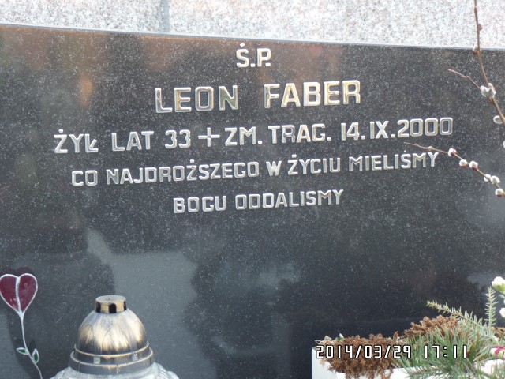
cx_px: 252
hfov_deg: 21.1
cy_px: 190
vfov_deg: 15.9
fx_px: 1357
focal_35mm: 93
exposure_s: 1/45
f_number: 3.9
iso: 240
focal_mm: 16.5
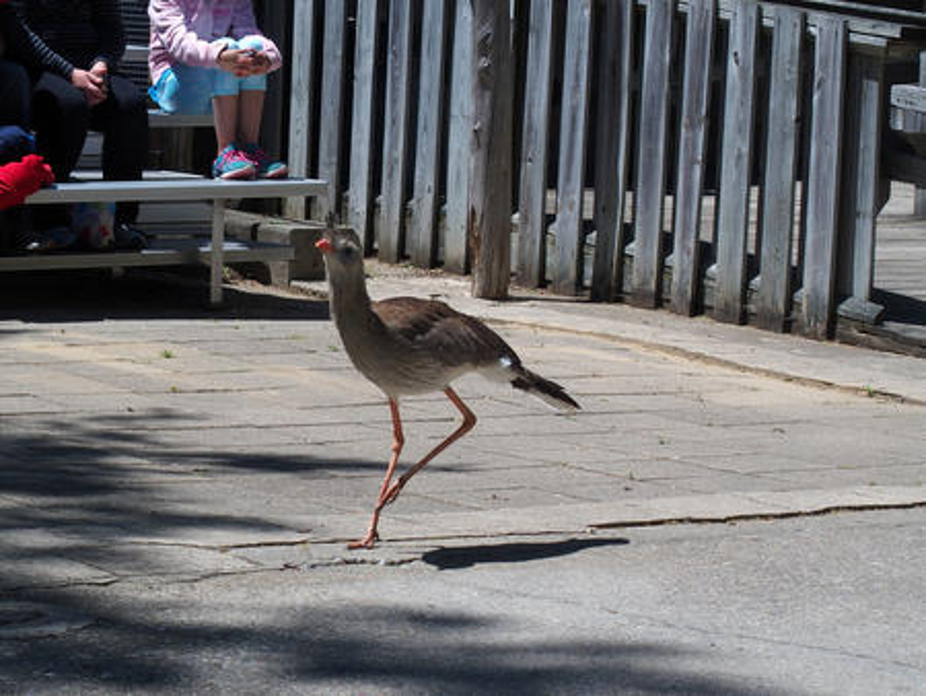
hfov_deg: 15.9
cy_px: 348
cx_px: 463
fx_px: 3319
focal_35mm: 124
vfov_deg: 12.0
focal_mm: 26.2
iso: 100
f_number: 5
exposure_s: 1/800
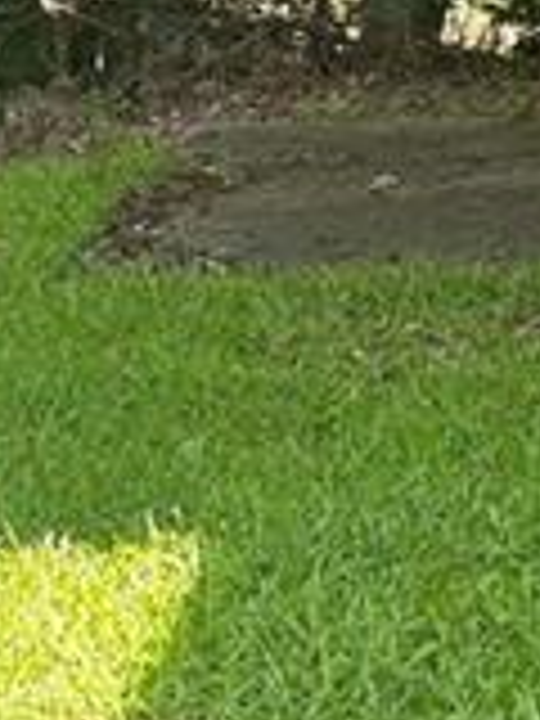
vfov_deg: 15.5
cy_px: 45
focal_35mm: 125
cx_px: 1089
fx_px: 2600
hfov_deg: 10.8
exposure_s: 1/227
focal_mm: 5.7
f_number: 1.5
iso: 40
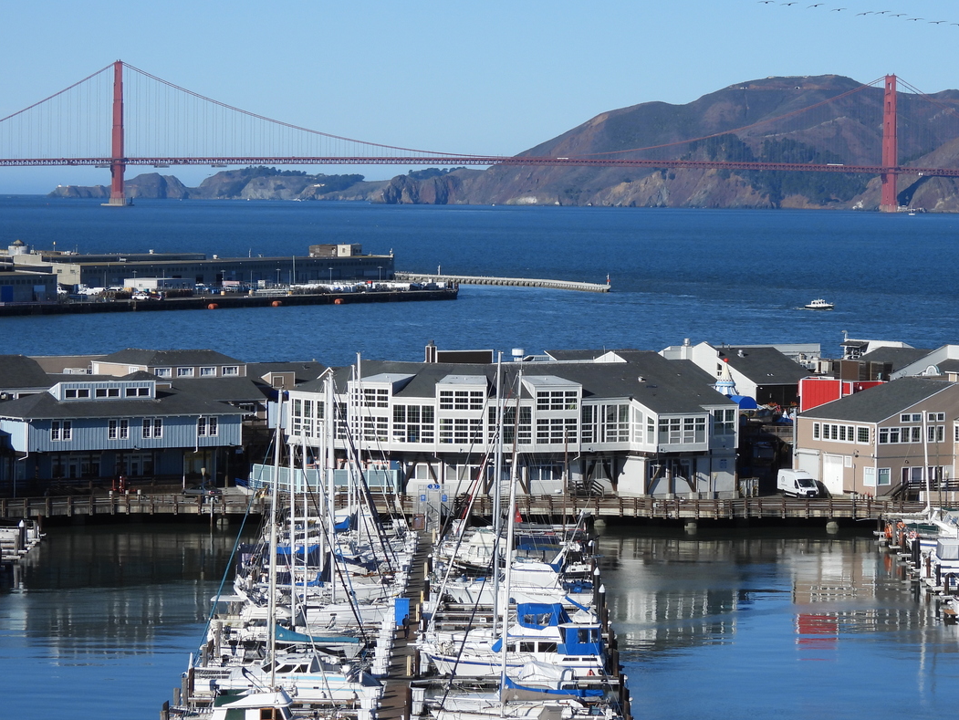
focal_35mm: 140
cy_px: 320
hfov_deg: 14.1
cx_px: 532
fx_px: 3880
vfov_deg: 10.6
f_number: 4
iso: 100
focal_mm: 20.5
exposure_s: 1/1600
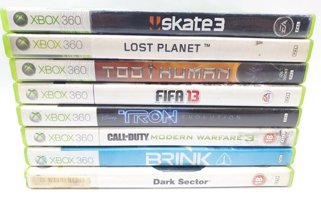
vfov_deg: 44.6
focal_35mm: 28
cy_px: 98
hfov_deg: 66.4
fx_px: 245
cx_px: 158
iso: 80
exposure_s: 1/100
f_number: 2.4
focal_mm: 4.32
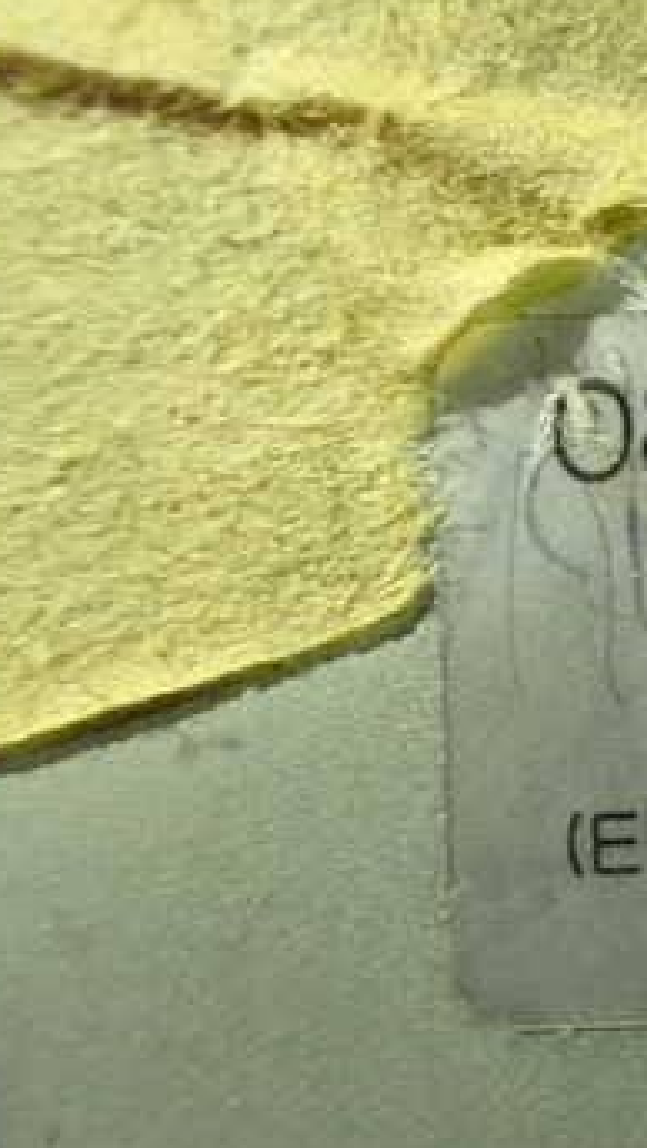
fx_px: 1735
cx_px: 847
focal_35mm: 57
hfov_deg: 19.4
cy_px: 554
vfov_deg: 36.6
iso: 1250
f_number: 2.3
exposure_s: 1/30
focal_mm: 5.4
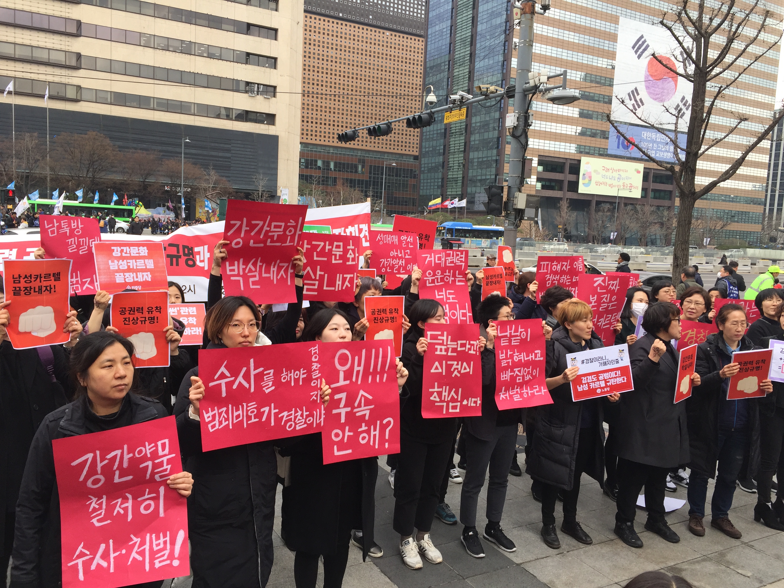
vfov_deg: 48.2
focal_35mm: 29
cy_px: 294
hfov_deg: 61.7
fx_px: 657
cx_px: 392
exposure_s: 1/403
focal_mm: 4.15
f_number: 2.2
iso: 32
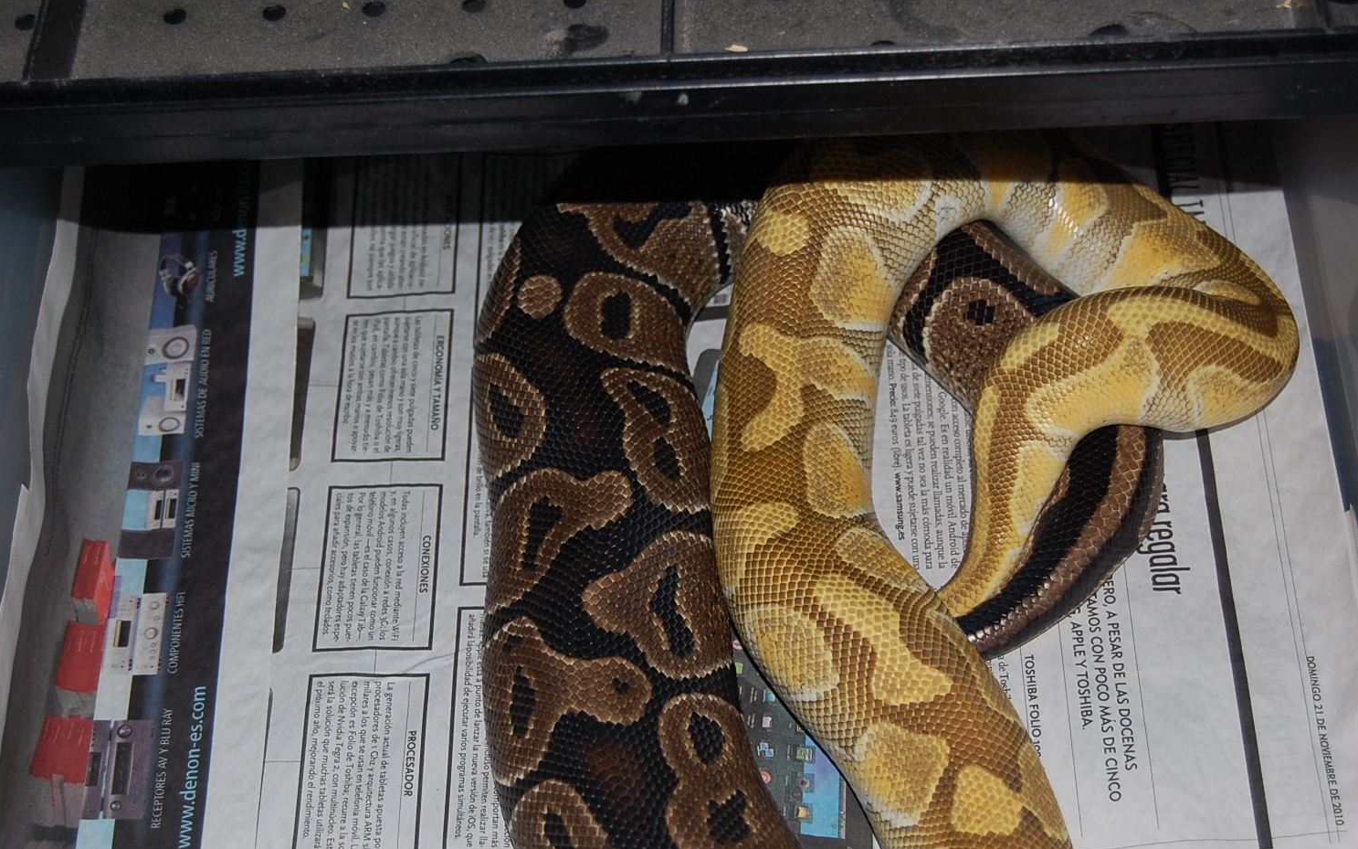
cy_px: 426
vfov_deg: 18.7
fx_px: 2572
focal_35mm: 70
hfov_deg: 29.6
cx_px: 678
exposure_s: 1/60
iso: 400
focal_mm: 45
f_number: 5.3
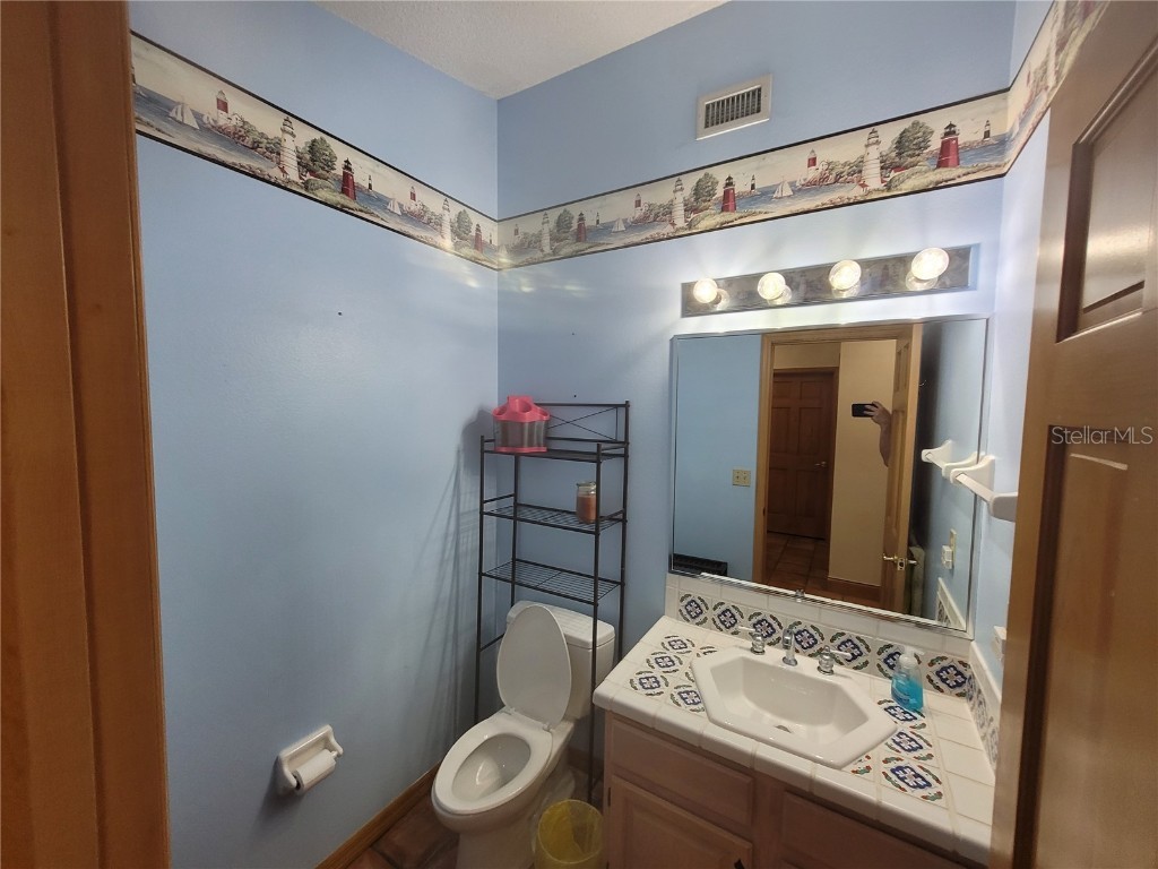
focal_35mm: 13
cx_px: 579
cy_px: 434
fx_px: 435
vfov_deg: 89.9
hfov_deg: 106.2
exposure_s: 1/60
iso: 125
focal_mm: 1.74
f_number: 2.2
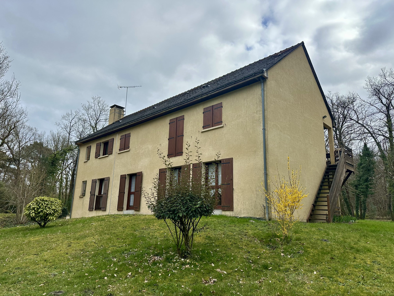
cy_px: 148
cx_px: 197
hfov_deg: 71.6
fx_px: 273
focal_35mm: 24
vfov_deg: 56.8
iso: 80
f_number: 1.78
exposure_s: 1/3472
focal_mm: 6.86
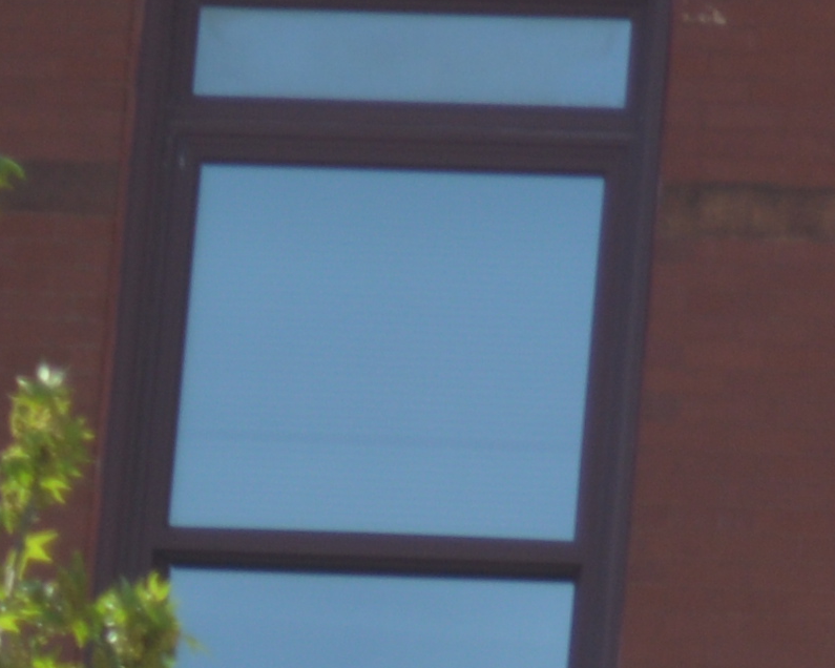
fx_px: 14471
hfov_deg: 3.3
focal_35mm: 586
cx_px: 1590
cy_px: 2028
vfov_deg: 2.6
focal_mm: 55
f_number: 5.6
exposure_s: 1/200
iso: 100
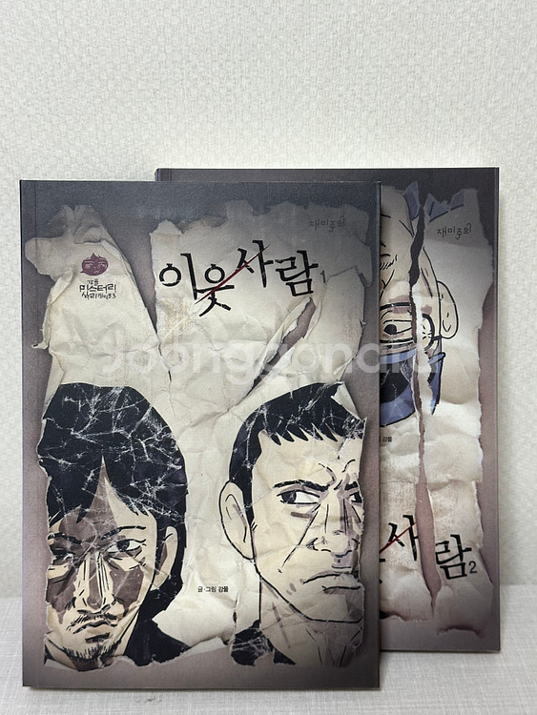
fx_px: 992
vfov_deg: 39.6
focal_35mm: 48
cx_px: 268
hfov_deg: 30.3
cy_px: 358
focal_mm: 6.86
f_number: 1.78
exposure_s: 1/60
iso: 200
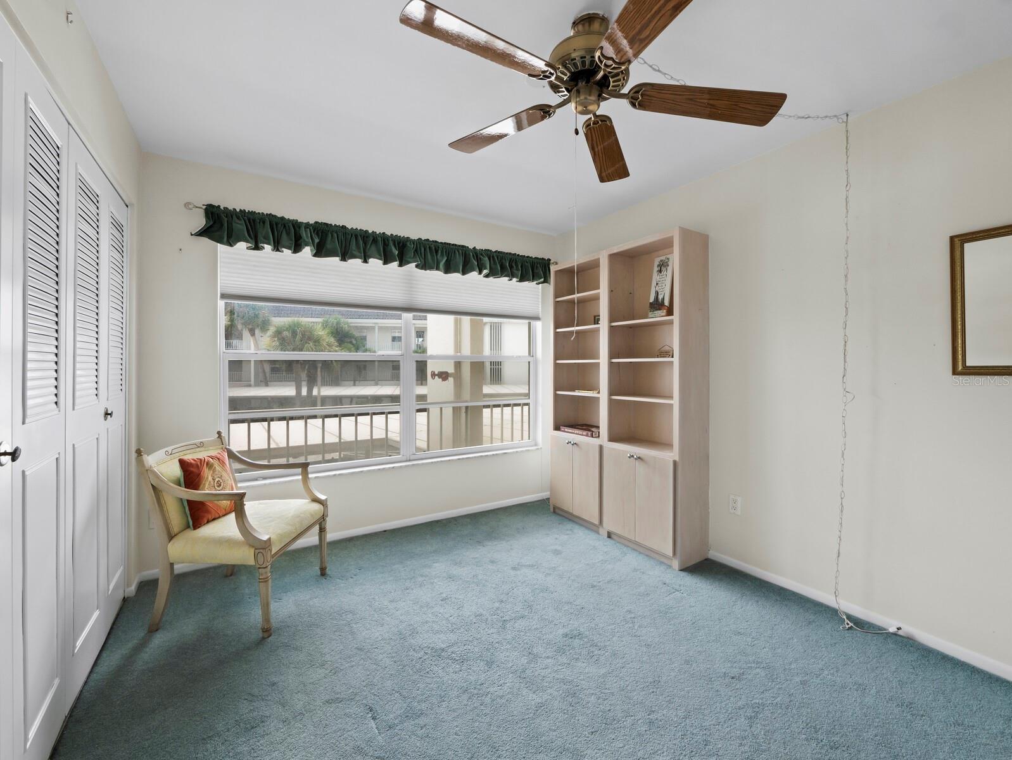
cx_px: 506
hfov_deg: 102.0
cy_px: 380
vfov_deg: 85.7
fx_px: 409
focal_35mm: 14
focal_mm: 7
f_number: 11
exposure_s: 1/6
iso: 200
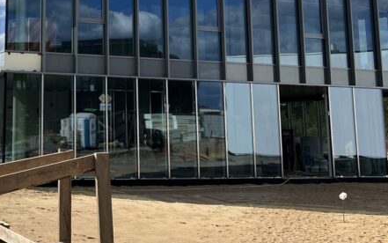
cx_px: 28
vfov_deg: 19.8
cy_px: 10
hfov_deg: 30.4
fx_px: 677
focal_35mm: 64
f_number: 1.5
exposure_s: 1/5076
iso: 50
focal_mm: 5.7
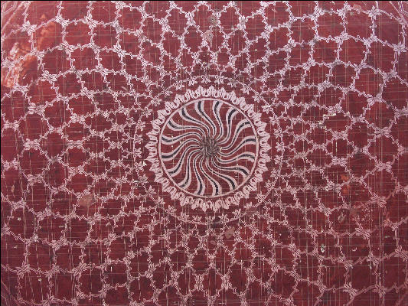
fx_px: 531
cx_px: 204
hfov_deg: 42.1
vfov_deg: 32.2
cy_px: 153
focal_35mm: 45
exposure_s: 1/6
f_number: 2.8
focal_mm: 11.62
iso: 200
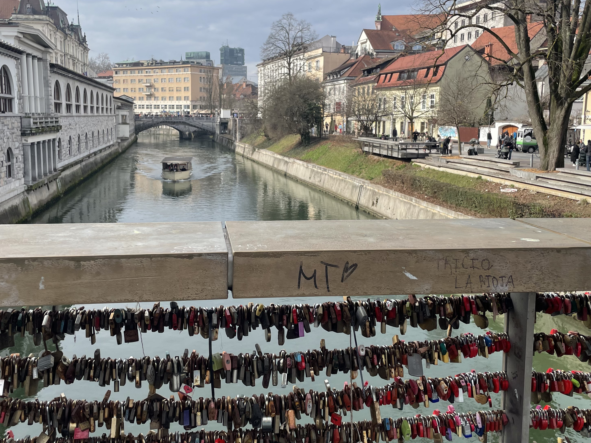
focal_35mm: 36
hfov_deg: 51.3
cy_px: 204
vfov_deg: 39.6
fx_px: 615
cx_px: 276
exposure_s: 1/2353
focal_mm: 4.2
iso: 32
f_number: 1.6
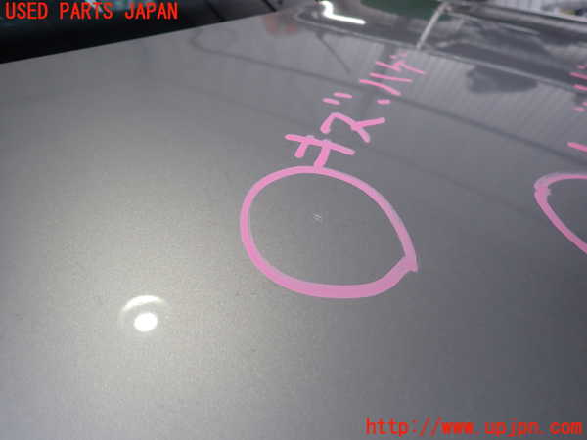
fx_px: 424
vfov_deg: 54.9
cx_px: 294
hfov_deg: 69.4
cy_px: 220
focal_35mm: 25
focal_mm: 4.5
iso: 100
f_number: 2
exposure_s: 1/200
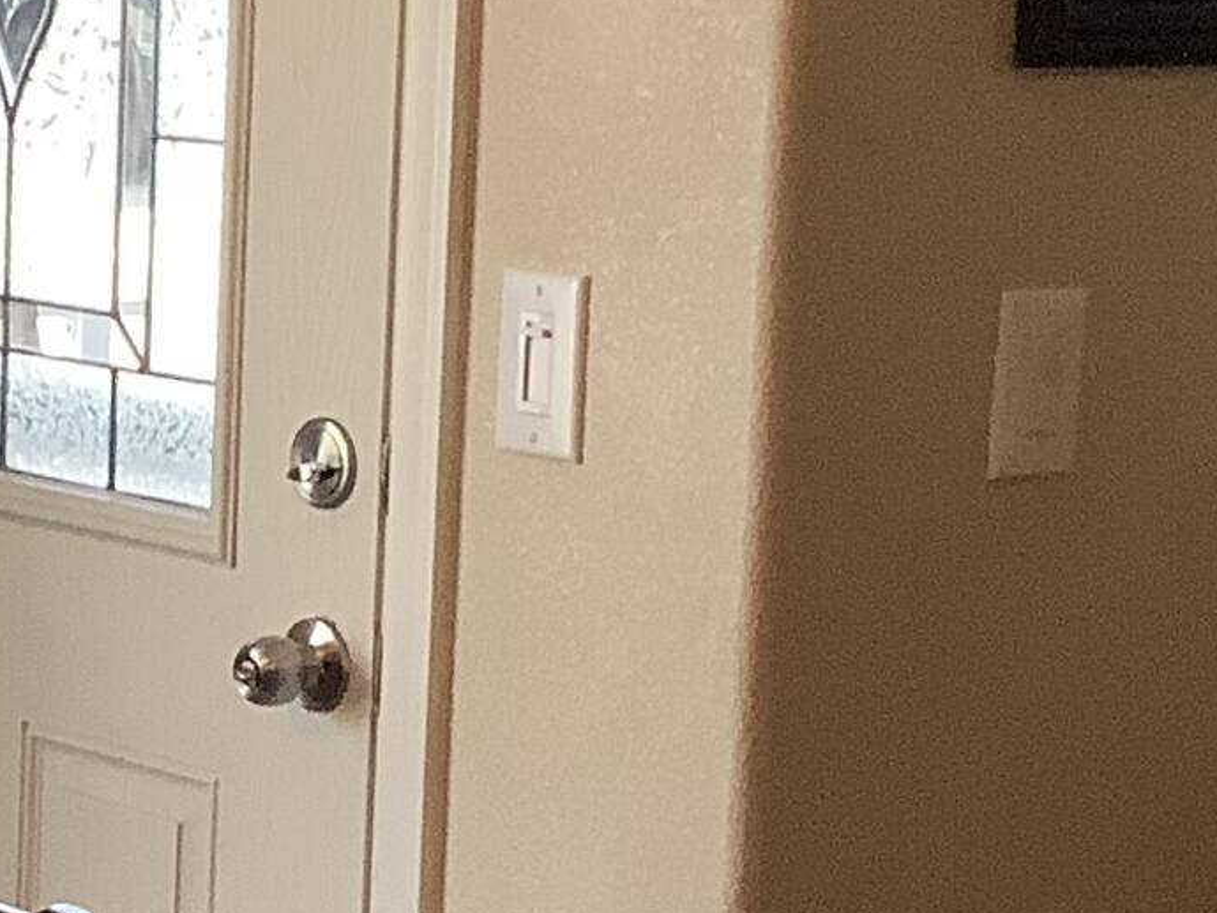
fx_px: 4747
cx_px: -309
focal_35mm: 135
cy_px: 479
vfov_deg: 11.0
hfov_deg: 14.1
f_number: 2.4
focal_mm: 3.3
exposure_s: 1/120
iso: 80
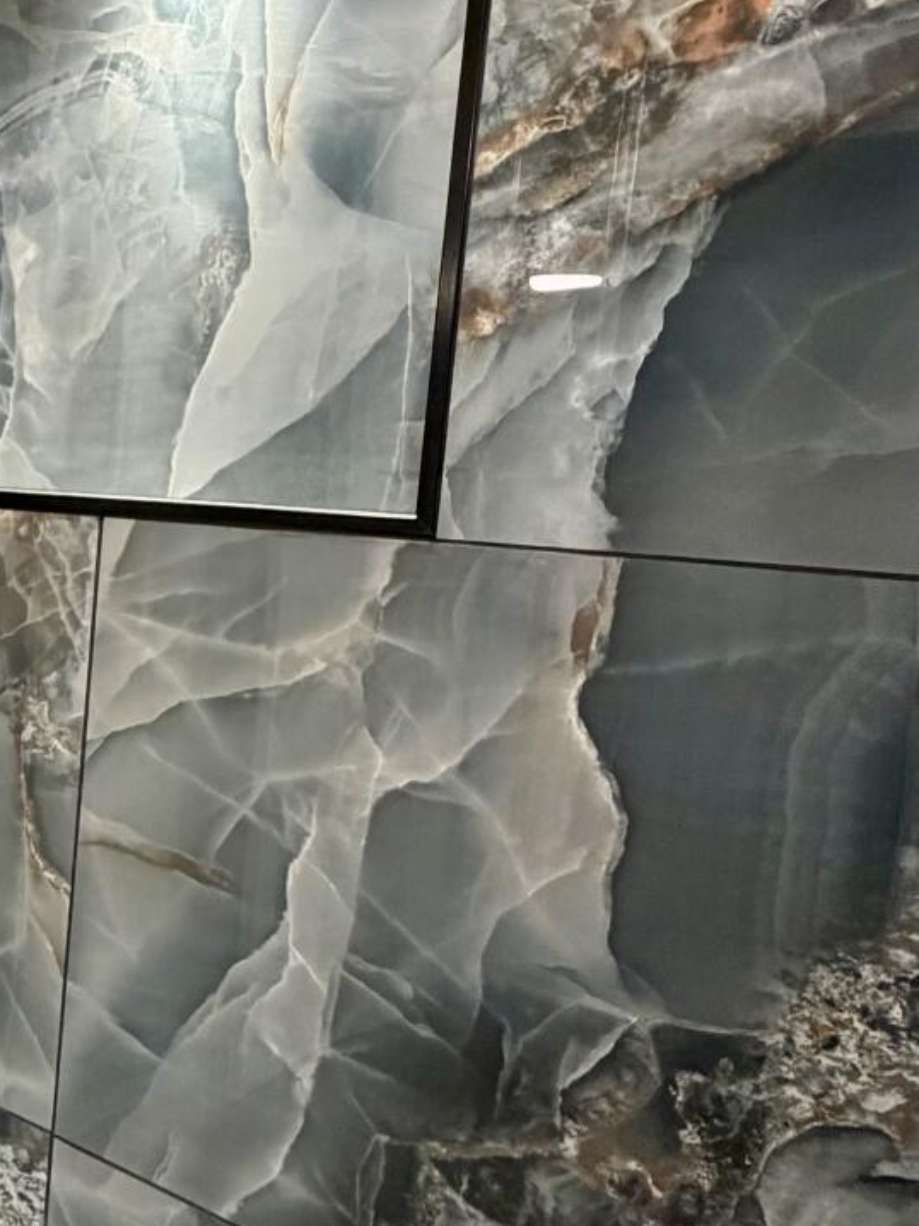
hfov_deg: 29.6
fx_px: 1381
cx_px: -273
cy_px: 603
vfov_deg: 47.9
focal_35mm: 39
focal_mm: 2.22
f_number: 2.2
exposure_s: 1/60
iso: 250
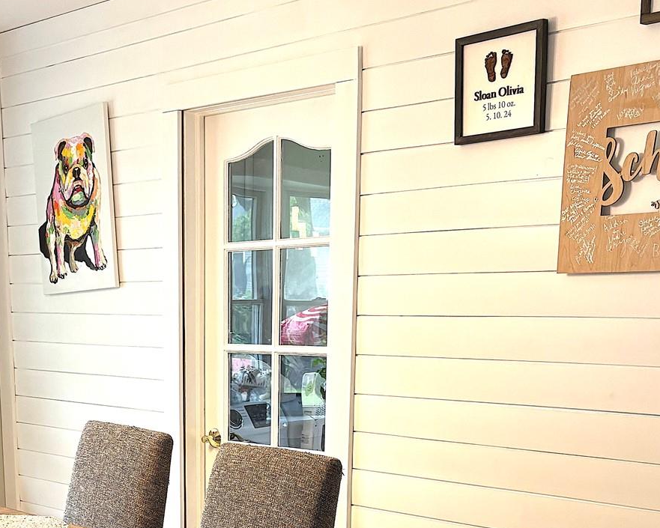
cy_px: 527
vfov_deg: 24.6
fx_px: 1153
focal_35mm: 59
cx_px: 194
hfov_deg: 31.6
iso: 160
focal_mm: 5.96
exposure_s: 1/60
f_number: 1.6
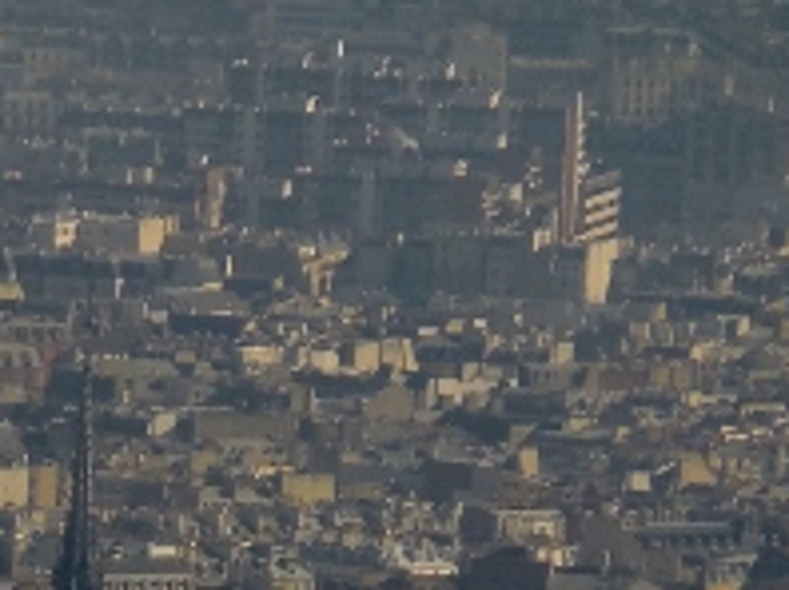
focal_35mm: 971
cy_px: 793
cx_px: -108
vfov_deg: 1.5
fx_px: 22105
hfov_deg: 2.0
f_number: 6.3
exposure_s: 1/250
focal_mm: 54
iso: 125
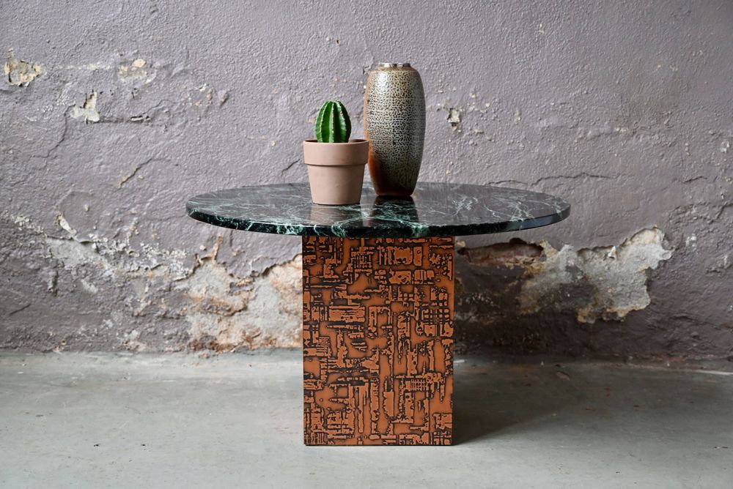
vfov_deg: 26.0
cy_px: 244
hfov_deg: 38.2
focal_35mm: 52
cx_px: 366
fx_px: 1059
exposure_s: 1/50
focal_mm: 52
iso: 720
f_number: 4
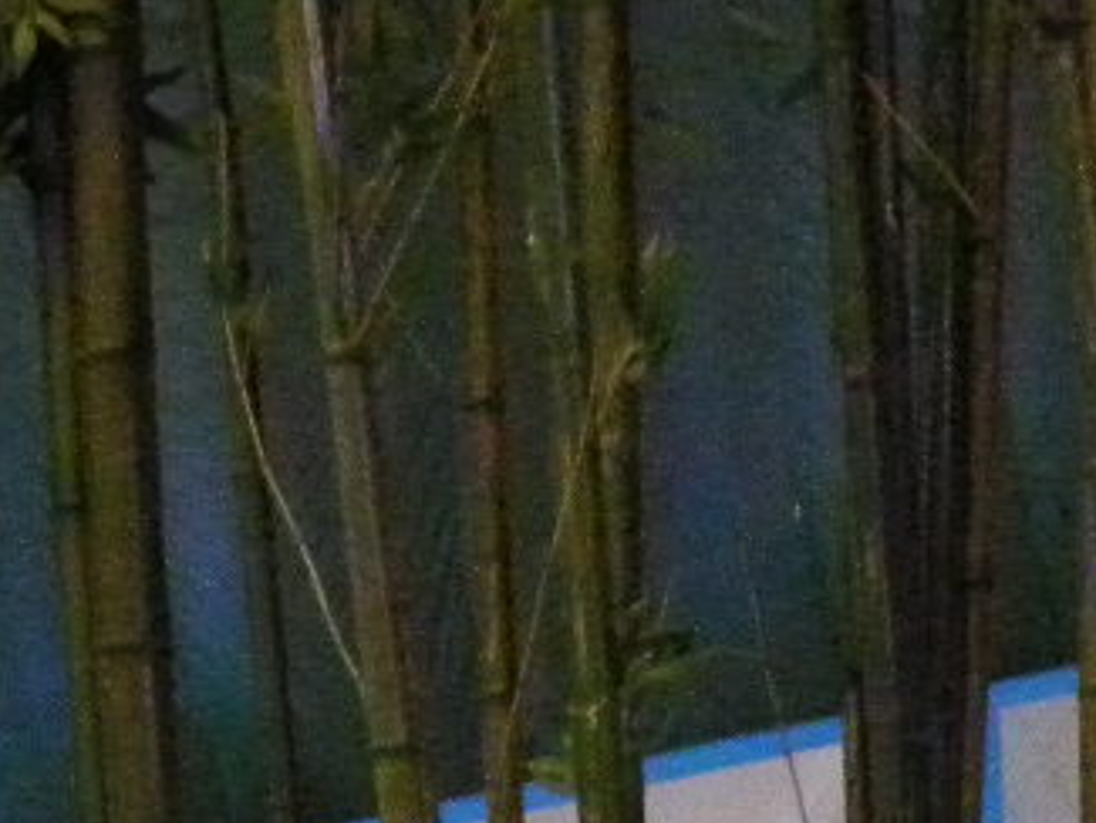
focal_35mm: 128
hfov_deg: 15.1
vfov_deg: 10.3
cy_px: 1858
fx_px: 4054
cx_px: -7
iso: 800
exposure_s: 1/61
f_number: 2.8
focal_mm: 4.6
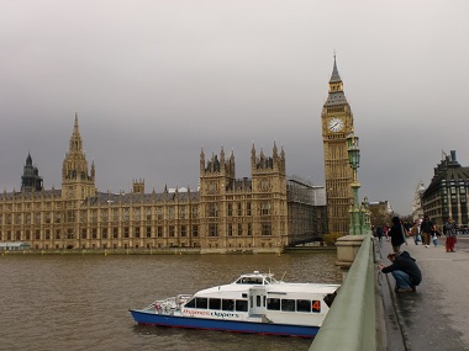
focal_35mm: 35
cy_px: 176
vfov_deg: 40.7
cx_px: 234
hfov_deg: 52.6
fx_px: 474
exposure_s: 1/200
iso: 64
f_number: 3.1
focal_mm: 6.3
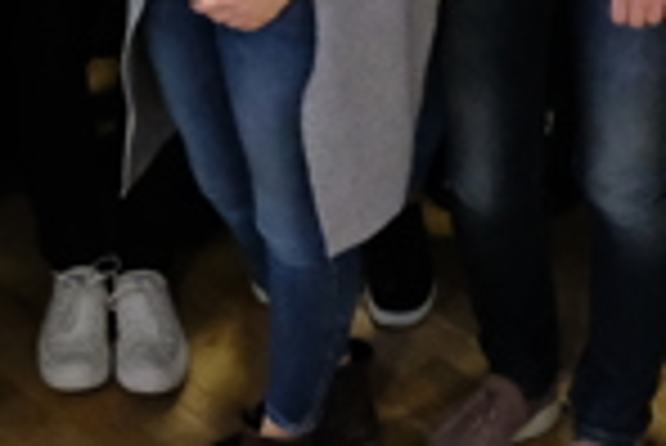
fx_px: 2870
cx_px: 184
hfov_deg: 13.2
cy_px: -635
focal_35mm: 155
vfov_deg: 8.2
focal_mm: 18
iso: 10000
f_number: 4.5
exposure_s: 1/180
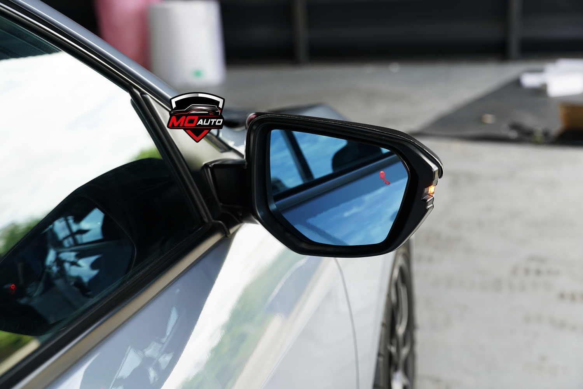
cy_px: 194
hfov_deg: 35.6
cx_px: 292
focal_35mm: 56
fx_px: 907
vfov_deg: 24.2
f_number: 5
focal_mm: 56
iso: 100
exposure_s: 1/100
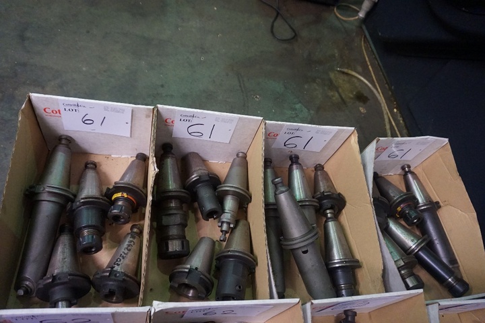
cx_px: 242
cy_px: 162
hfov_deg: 73.7
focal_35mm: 24
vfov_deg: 53.1
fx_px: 323
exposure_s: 1/125
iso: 3200
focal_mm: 16
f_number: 3.5
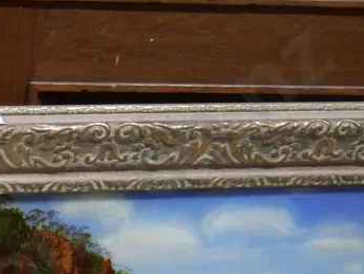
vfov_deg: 15.7
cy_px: 373
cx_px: -111
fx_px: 936
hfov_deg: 20.1
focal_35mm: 89
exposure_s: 1/60
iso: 400
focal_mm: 15
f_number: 3.6
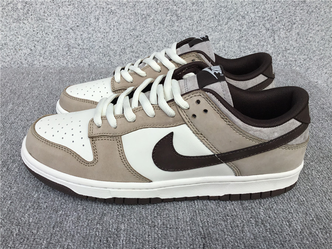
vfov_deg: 45.4
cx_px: 166
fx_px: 297
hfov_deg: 58.4
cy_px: 124
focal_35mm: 31
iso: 25
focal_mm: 3.3
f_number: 2.4
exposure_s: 1/657
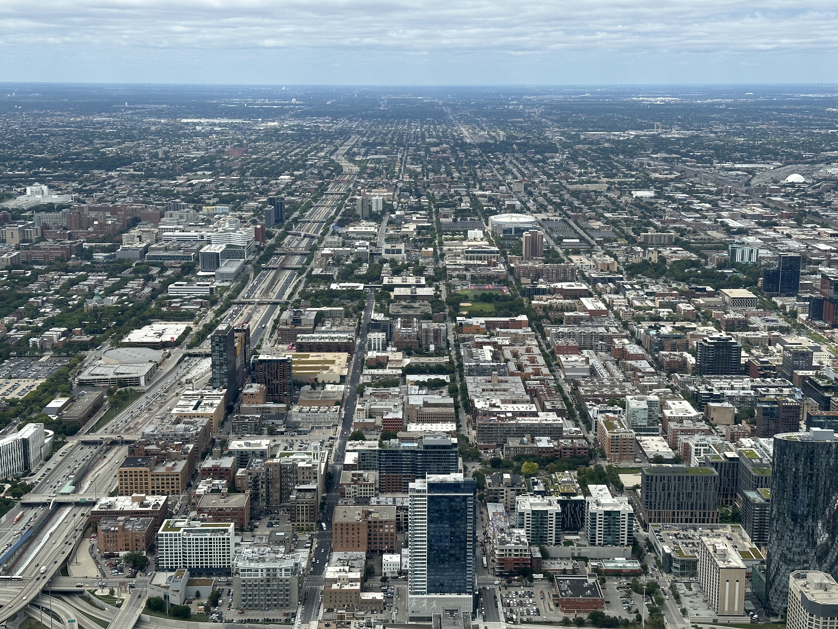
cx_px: 419
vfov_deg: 30.3
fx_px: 1162
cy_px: 314
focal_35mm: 48
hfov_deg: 39.7
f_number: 1.78
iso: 64
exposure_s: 1/3597
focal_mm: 6.86
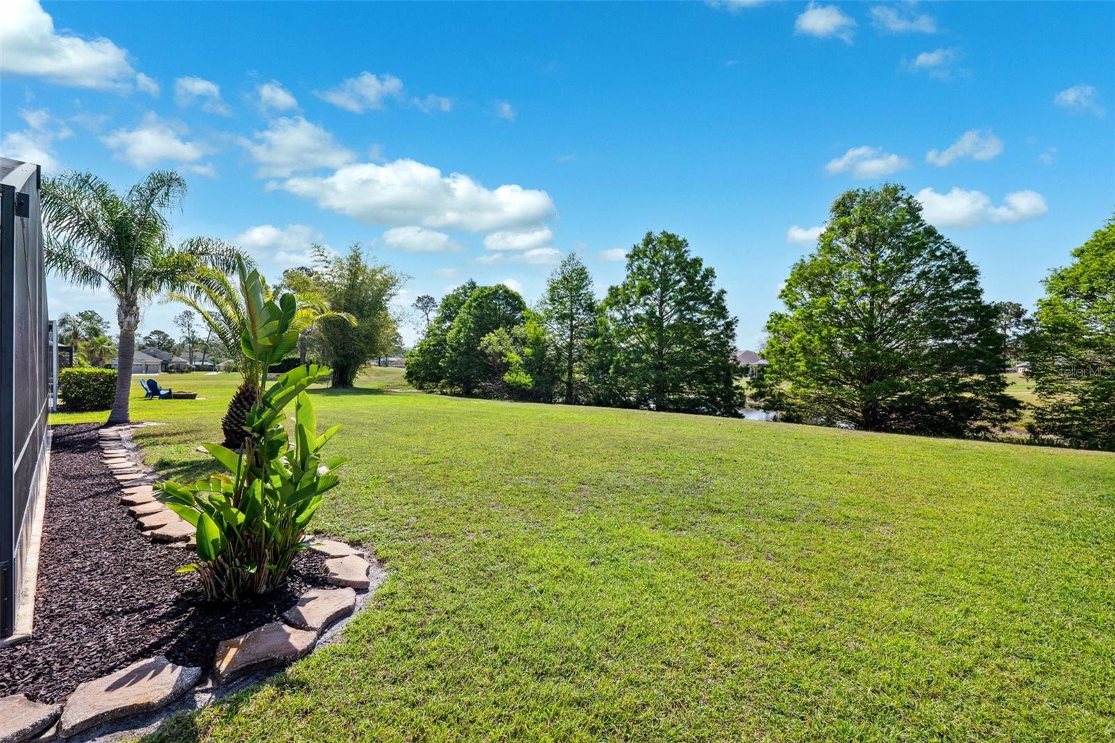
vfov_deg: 81.2
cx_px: 558
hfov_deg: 104.3
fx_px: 433
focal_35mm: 14
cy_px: 372
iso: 100
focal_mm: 14
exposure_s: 1/320
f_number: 8
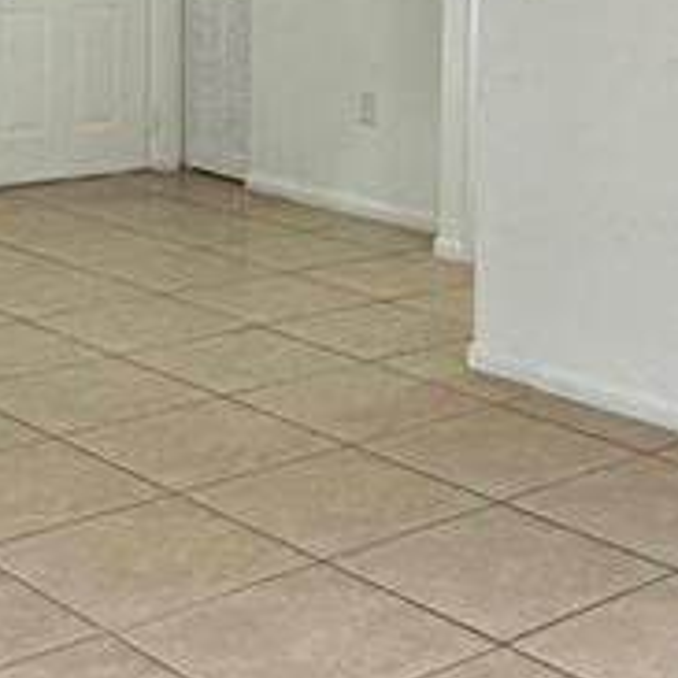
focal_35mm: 81
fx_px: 1795
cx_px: 437
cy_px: -26
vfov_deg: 20.6
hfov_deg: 21.3
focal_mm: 2.22
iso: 160
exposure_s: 1/120
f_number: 2.2
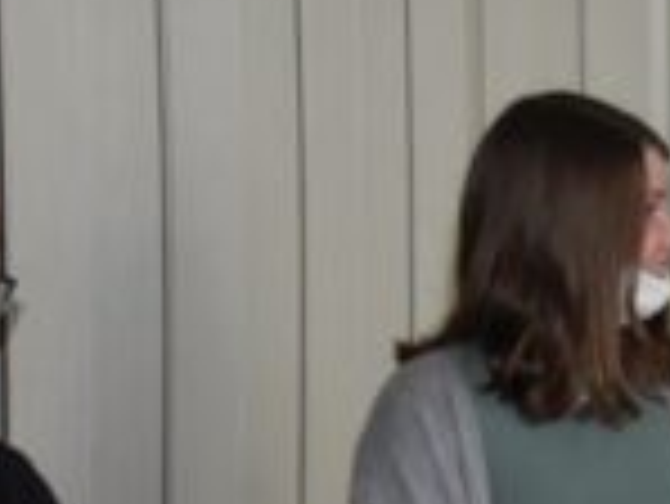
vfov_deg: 10.2
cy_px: 405
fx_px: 2809
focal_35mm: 145
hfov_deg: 13.1
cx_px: 913
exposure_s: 1/125
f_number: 3.8
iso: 1400
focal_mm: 20
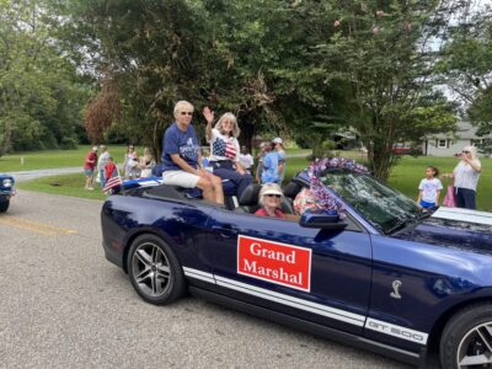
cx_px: 246
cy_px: 184
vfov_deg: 53.1
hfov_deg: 67.3
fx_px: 370
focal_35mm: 26
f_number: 1.6
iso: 50
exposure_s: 1/913
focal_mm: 5.1
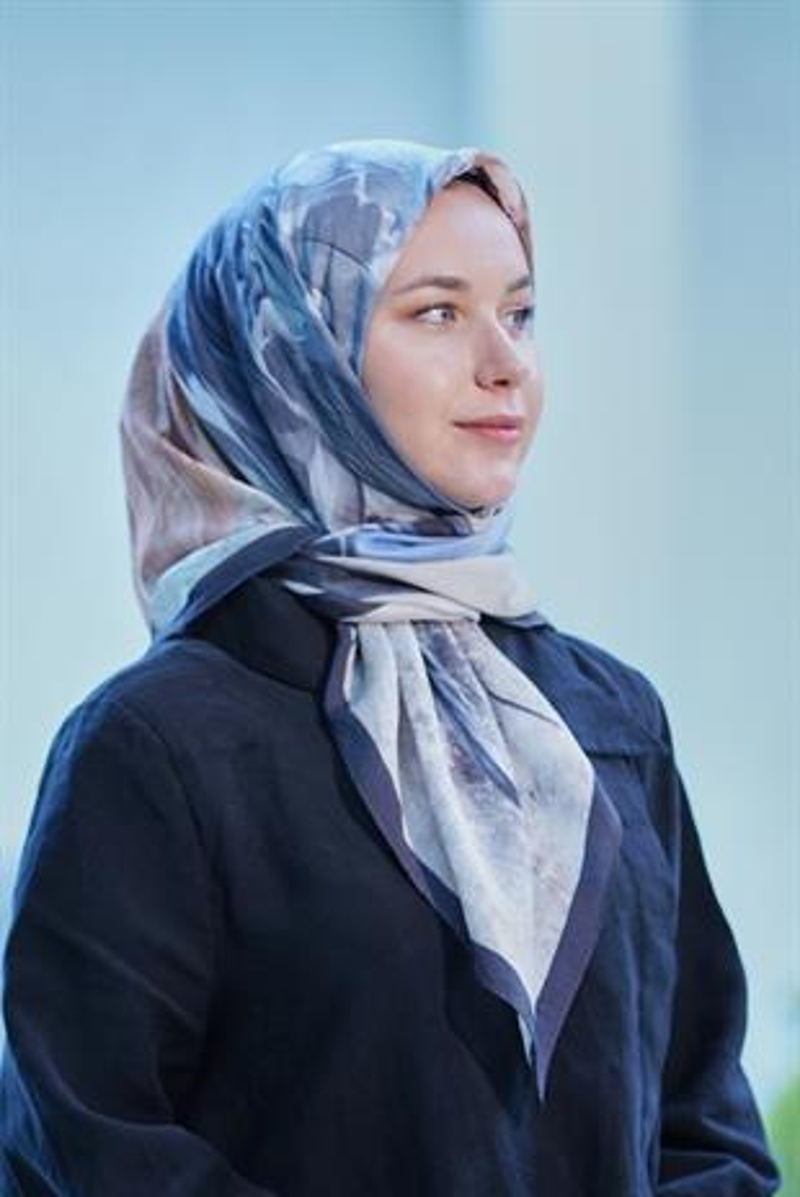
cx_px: 400
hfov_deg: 11.2
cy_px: 598
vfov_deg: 16.6
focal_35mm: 123
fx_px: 4094
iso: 640
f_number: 3.5
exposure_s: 1/200
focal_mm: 123
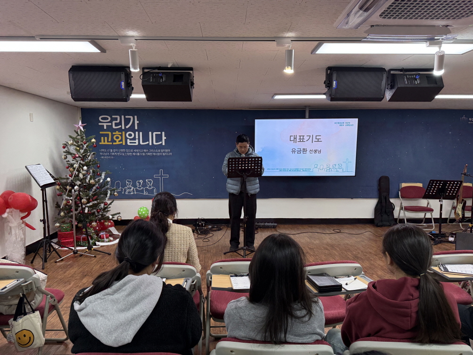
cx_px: 236
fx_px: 328
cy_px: 178
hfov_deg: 71.6
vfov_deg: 56.8
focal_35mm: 24
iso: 200
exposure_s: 1/120
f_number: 1.78
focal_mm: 6.76
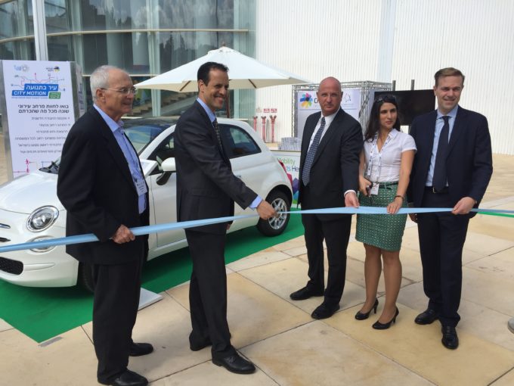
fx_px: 431
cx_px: 257
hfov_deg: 61.7
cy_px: 193
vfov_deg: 48.2
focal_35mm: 29
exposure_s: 1/1412
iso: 32
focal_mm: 4.15
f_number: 2.2
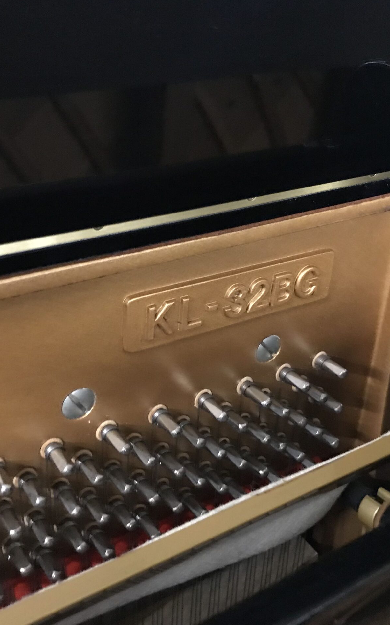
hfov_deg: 32.0
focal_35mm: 40
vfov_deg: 49.3
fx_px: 680
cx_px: 193
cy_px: 313
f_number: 1.8
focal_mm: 3.99
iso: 100
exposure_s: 1/4
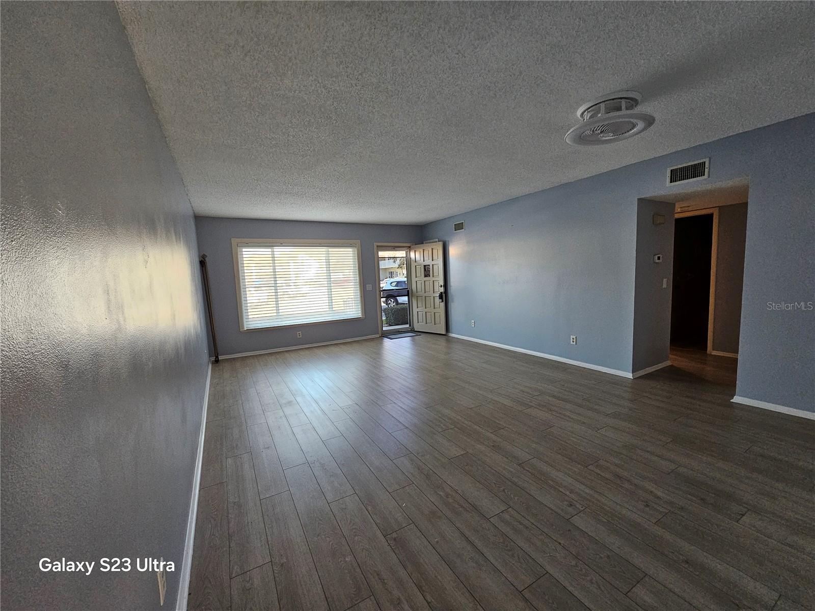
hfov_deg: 106.2
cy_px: 306
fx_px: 306
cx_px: 408
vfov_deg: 89.9
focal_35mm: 13
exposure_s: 1/60
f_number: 2.2
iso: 200
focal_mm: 2.2
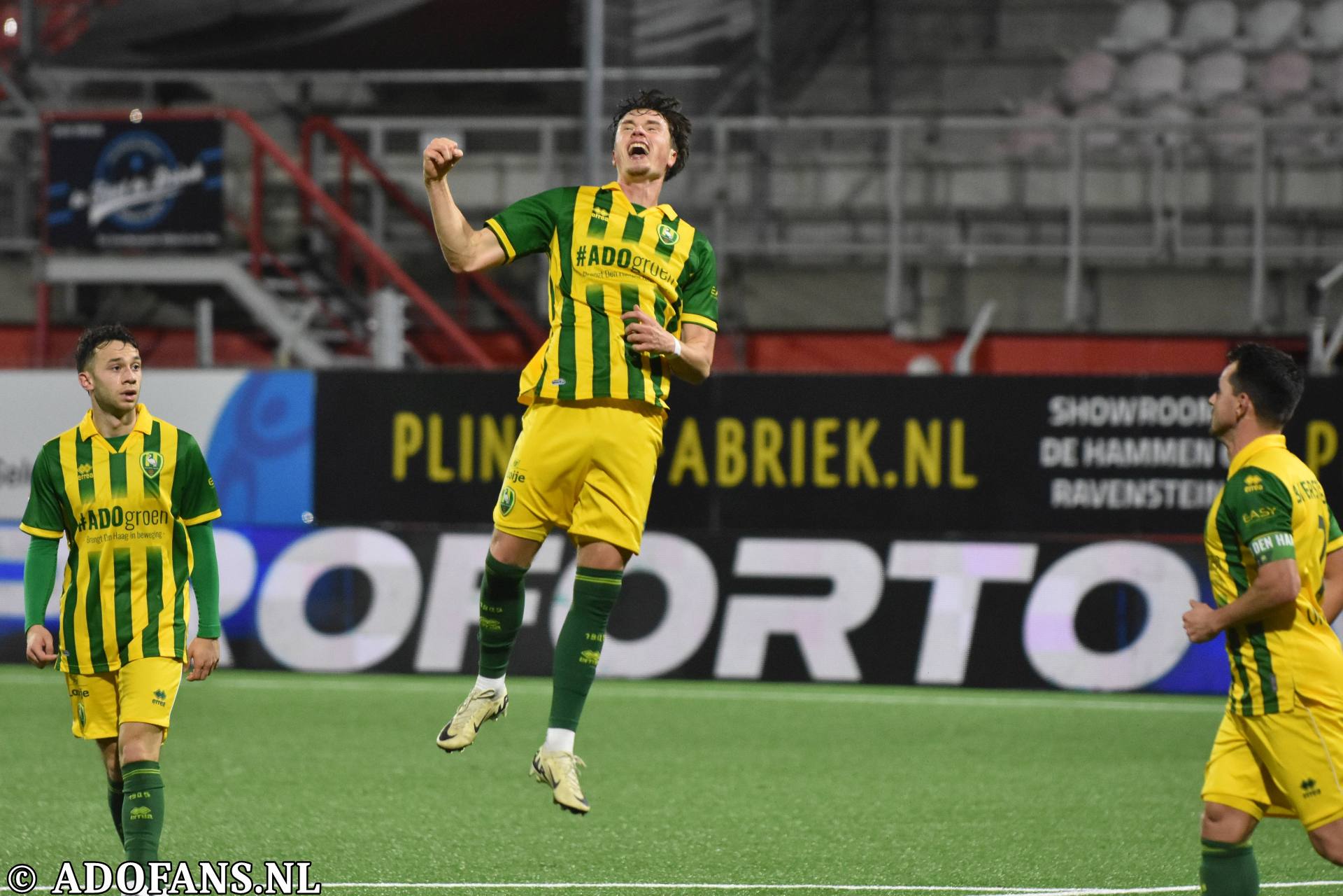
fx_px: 10631
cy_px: 448
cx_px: 672
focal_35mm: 285
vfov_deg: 4.8
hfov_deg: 7.2
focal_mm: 190
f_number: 2.8
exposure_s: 1/640
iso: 2000
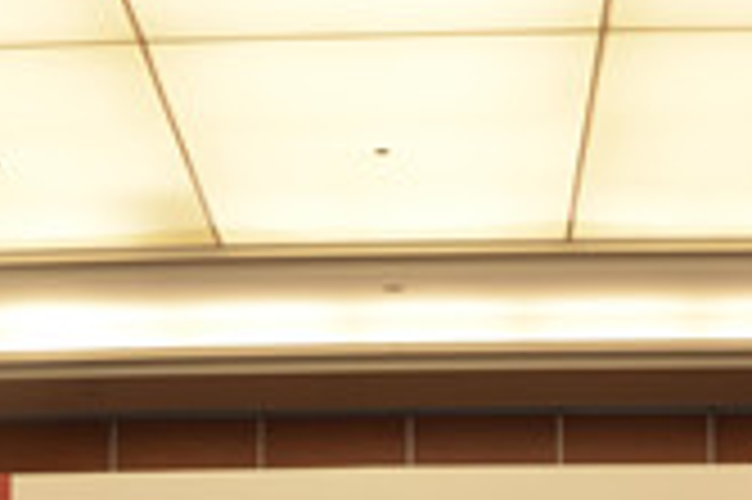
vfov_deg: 13.2
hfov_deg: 21.0
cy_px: 791
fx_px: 2024
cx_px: 293
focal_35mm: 97
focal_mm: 18
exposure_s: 1/125
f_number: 3.5
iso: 320
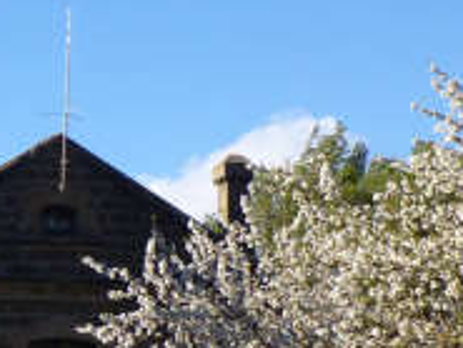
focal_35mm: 170
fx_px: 2275
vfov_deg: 8.6
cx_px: -370
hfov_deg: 10.9
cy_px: 433
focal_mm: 7.4
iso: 100
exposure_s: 1/400
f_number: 3.8
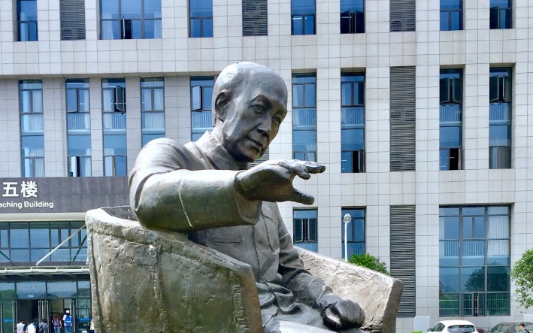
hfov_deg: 38.9
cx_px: 255
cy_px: 366
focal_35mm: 52
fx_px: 755
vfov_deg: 23.4
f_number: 2.2
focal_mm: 4.15
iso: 25
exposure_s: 1/905
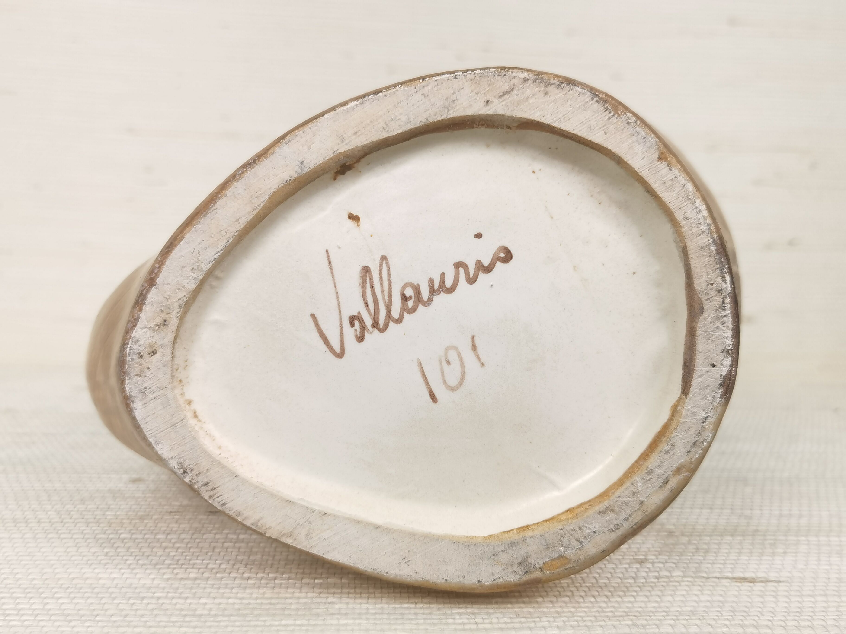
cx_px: 423
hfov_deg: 51.4
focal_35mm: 36
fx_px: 880
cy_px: 317
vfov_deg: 39.7
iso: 50
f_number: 1.8
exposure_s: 1/100
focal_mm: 5.58
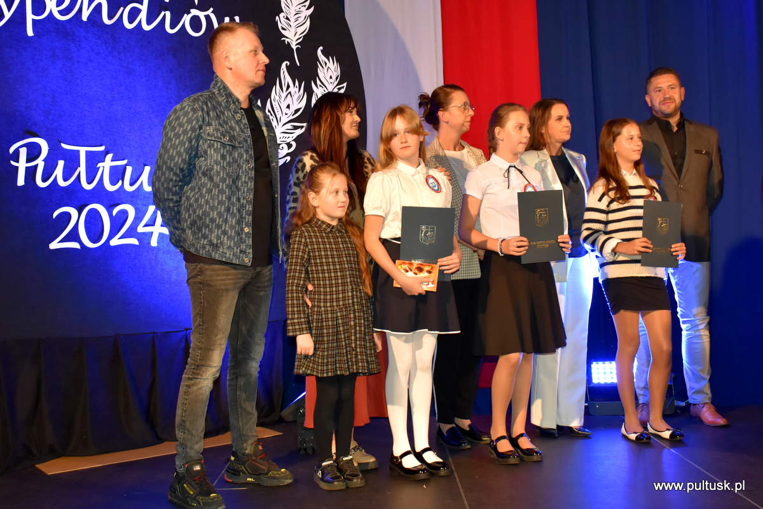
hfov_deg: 57.2
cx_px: 382
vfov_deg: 40.0
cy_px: 254
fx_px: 699
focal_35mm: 33
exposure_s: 1/80
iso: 800
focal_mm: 22
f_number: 4.5
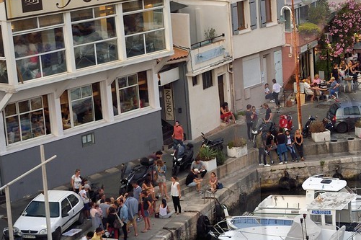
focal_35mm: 134
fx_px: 1342
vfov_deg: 10.2
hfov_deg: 14.4
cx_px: 525
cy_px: 201
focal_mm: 42
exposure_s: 1/125
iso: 400
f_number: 4
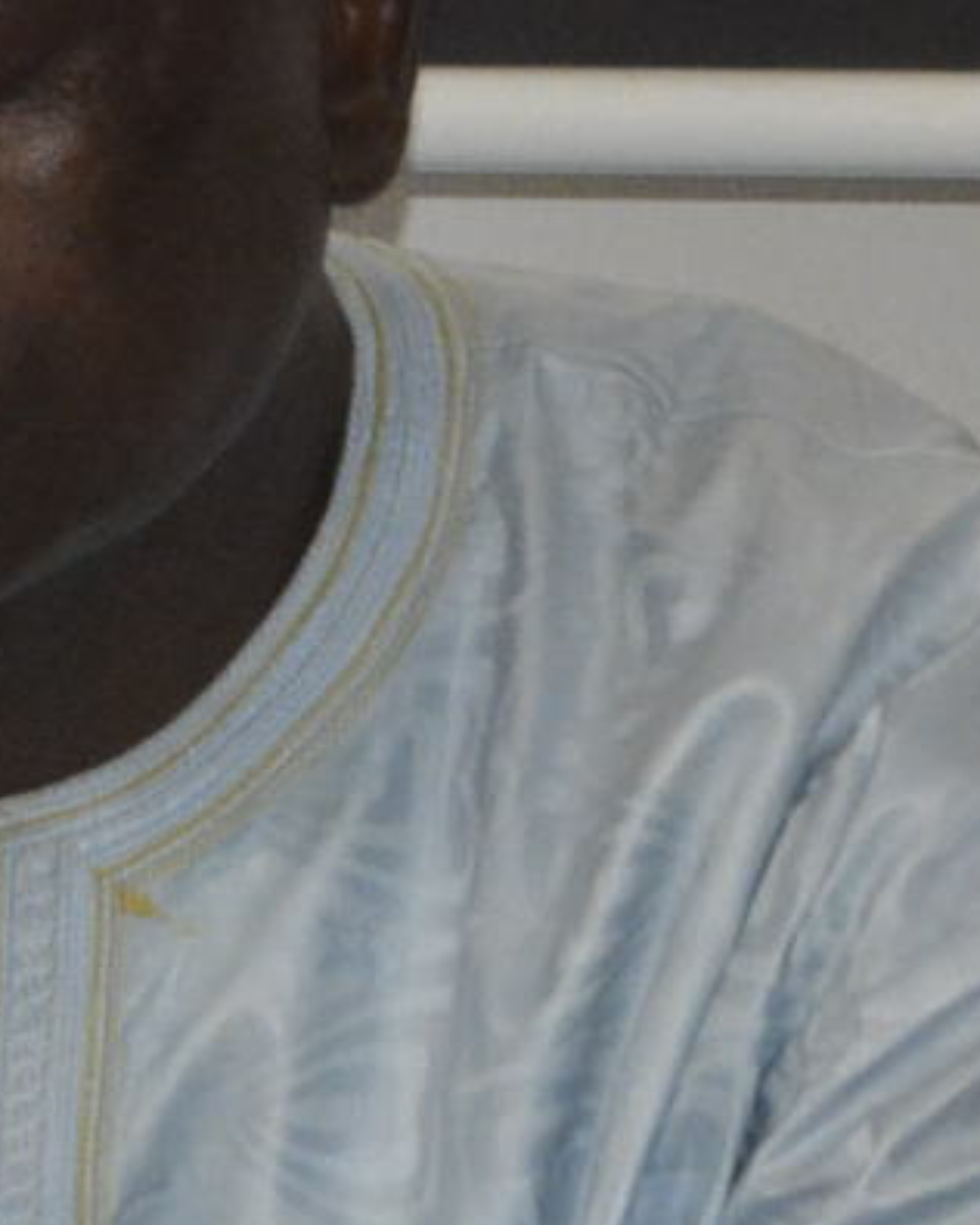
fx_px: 21302
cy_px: 521
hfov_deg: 2.6
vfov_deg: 3.3
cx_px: 400
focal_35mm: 588
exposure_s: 1/60
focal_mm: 55
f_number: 5.6
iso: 1600
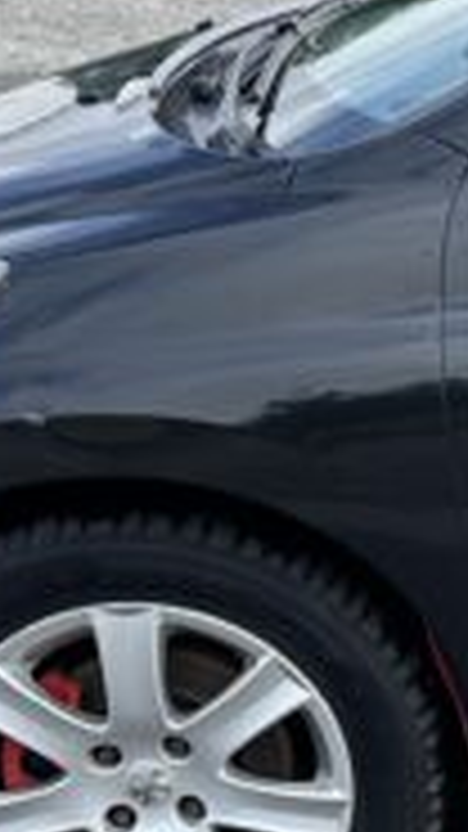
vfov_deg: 19.0
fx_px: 2494
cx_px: 1233
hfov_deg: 9.3
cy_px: 418
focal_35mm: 113
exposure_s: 1/1144
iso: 80
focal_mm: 6.86
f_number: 1.78
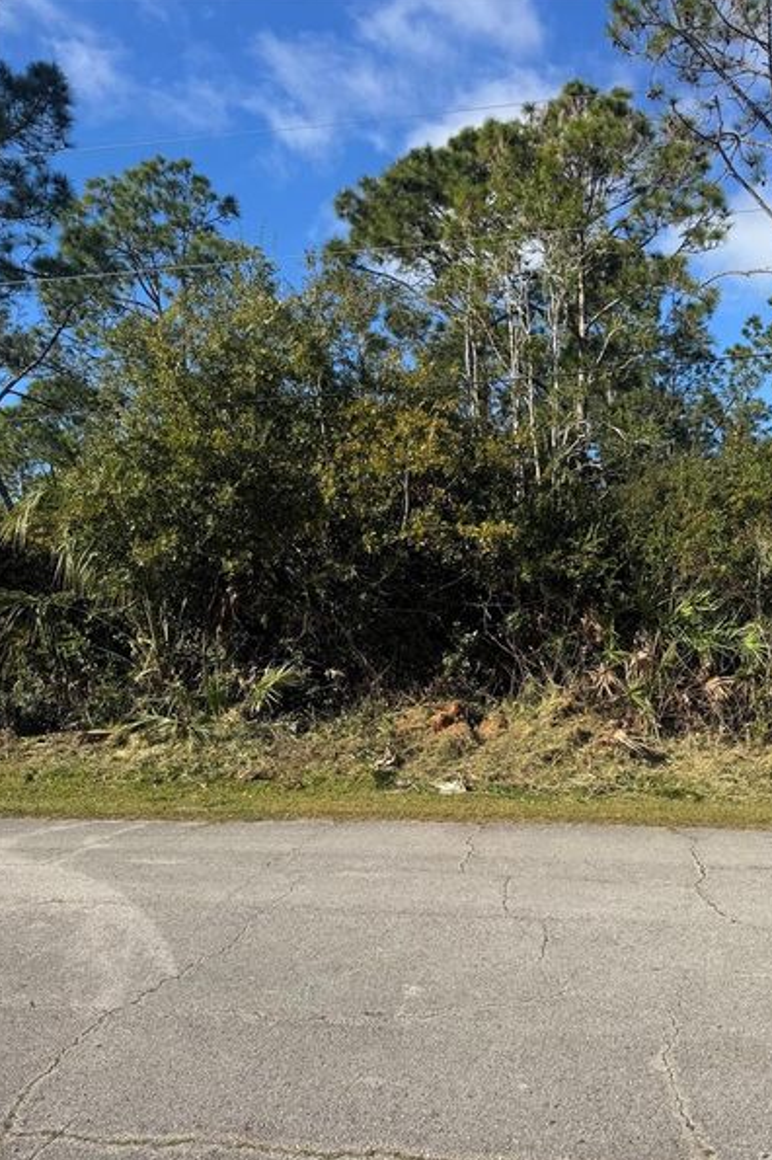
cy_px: 640
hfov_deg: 46.2
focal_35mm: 28
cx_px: 446
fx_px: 902
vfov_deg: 65.3
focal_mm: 6.76
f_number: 1.78
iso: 80
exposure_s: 1/2959
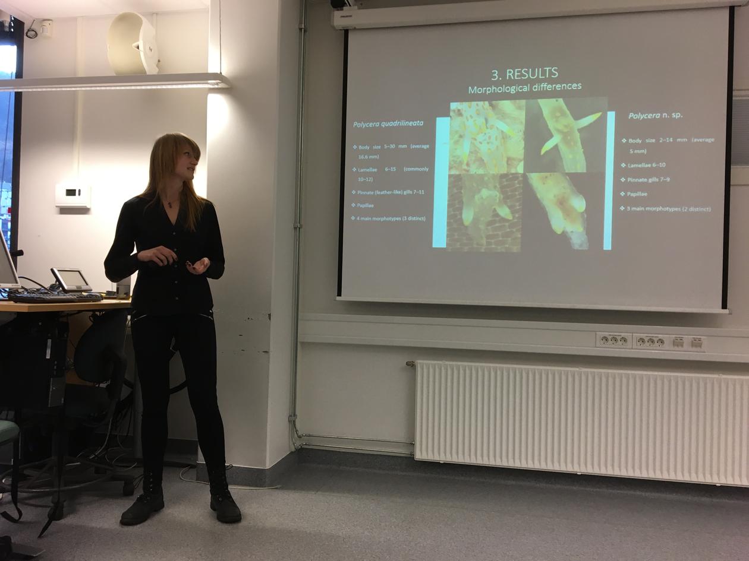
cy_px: 280
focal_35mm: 29
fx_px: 627
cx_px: 374
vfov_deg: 48.2
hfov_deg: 61.7
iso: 50
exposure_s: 1/33
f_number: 2.2
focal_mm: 4.15
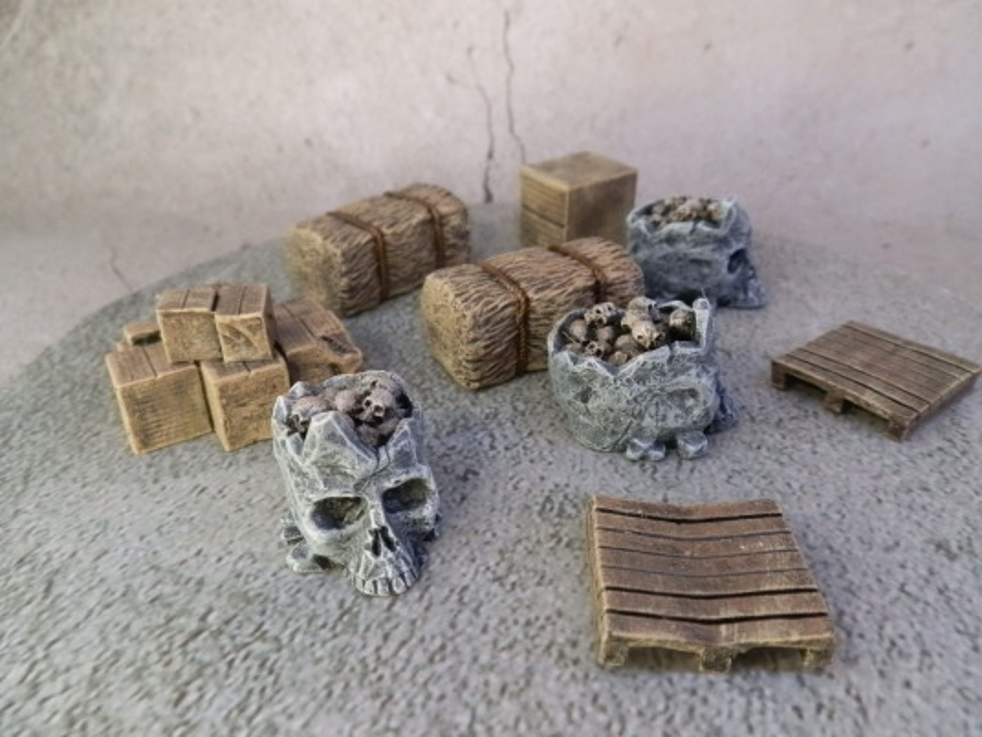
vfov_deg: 49.7
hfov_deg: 63.4
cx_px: 491
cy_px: 368
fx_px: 794
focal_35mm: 28
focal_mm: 5
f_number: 3.1
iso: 400
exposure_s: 1/100
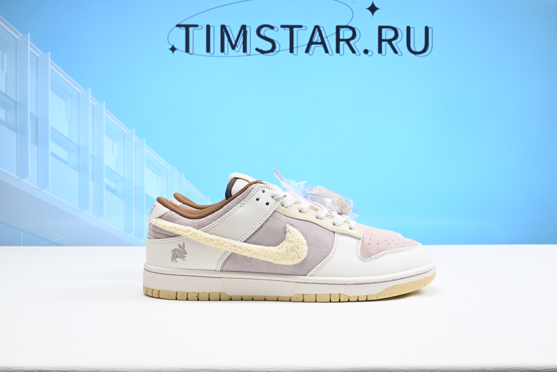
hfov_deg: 53.1
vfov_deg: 36.9
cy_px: 186
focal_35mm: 36
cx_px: 278
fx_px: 557
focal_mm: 36
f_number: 16
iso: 100
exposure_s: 1/2
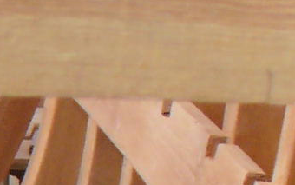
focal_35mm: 295
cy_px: 335
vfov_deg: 4.4
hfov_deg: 6.7
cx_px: -461
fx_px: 2373
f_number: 2.8
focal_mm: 6.1
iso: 80
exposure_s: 1/125
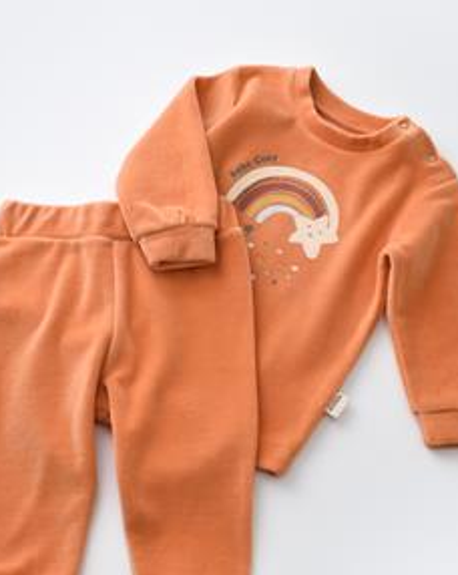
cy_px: 346
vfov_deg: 26.7
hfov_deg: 21.5
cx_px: 199
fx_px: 1206
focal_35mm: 71
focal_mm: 24
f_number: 8
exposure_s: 1/100
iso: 400
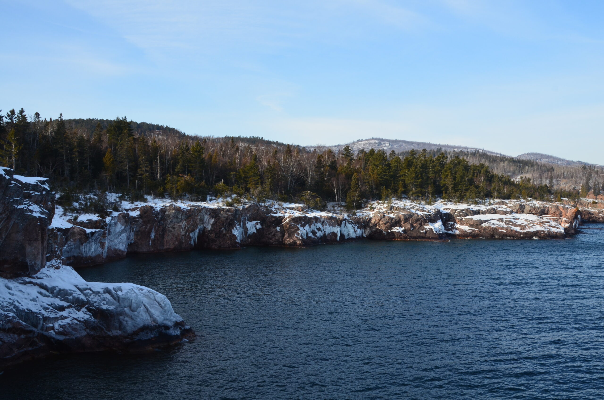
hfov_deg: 53.2
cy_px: 200
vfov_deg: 36.7
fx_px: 603
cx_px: 302
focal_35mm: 36
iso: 360
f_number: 10
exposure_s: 1/250
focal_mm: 24
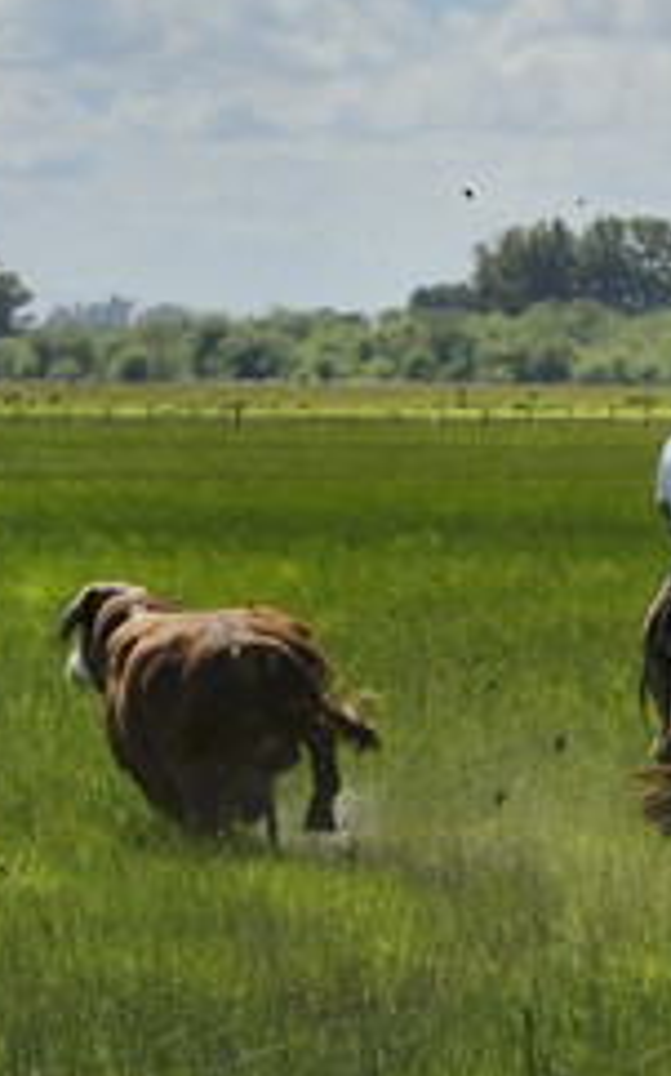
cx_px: 795
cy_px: 534
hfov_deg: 4.3
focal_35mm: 301
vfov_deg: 7.0
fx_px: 8817
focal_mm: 170
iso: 400
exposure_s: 1/800
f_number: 9
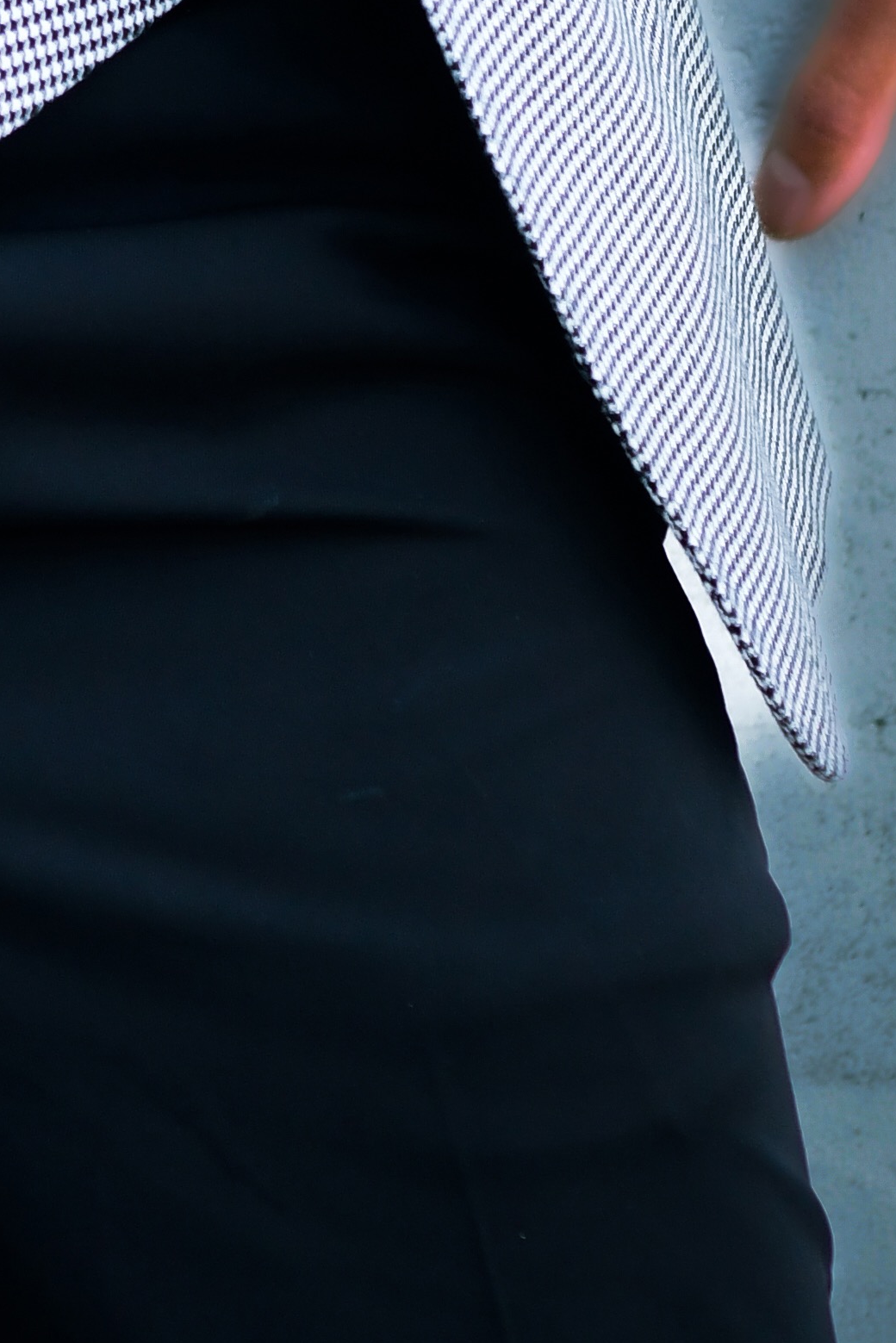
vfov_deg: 4.5
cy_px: -887
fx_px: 16791
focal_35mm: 450
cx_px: -803
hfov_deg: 3.0
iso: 500
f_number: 4
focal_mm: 85
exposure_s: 1/1250
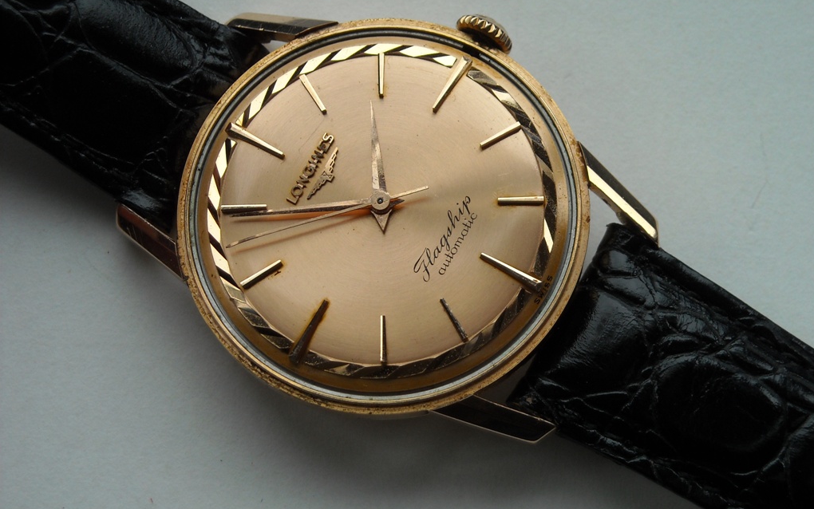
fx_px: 2219
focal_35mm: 100
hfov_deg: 20.8
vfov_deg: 13.1
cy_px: 223
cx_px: 408
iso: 109
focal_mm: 15.32
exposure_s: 1/60
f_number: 4.4
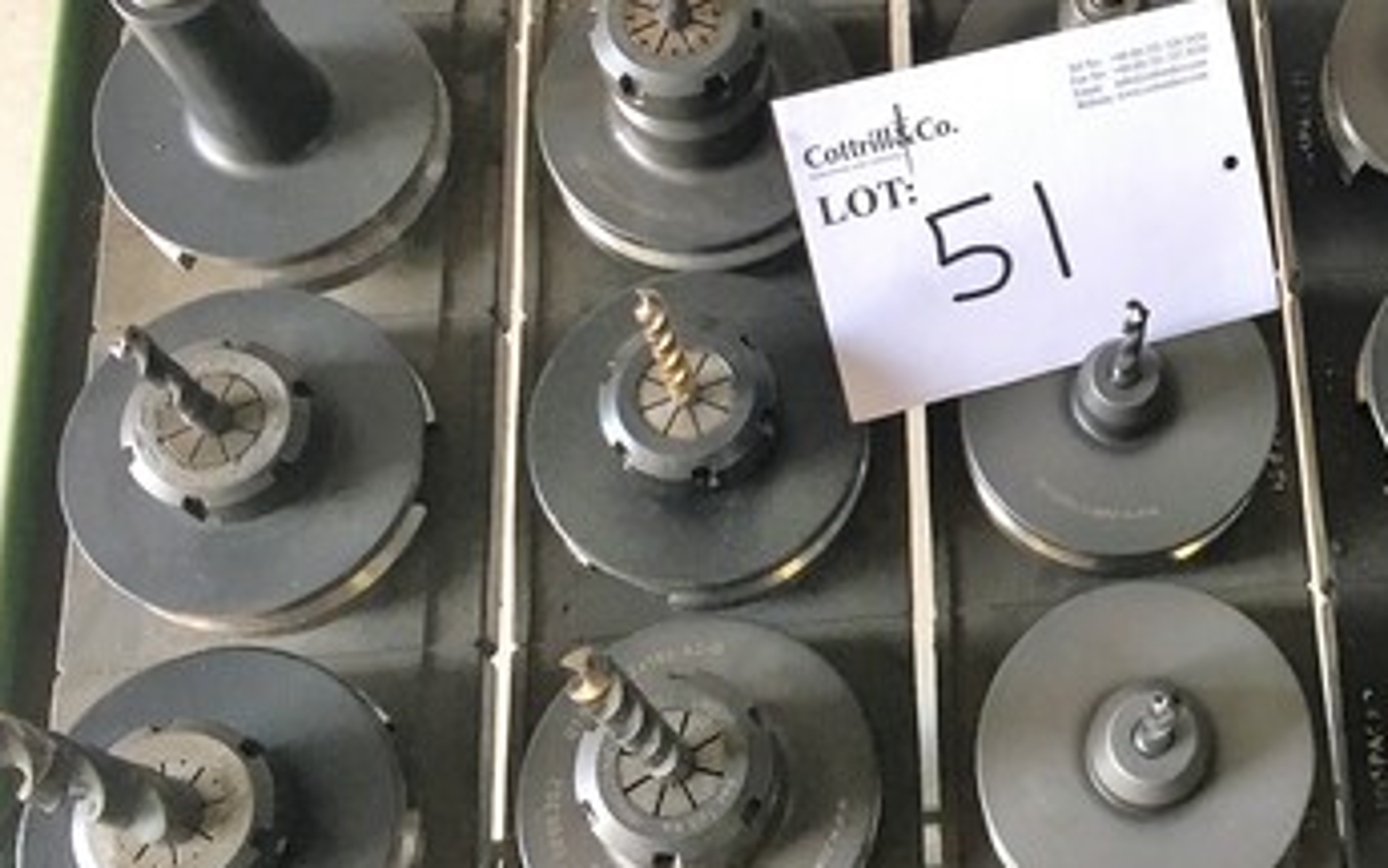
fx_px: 2157
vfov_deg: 22.5
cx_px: 1239
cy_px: 193
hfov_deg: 33.8
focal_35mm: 57
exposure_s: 1/33
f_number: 2.2
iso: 50
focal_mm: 4.15
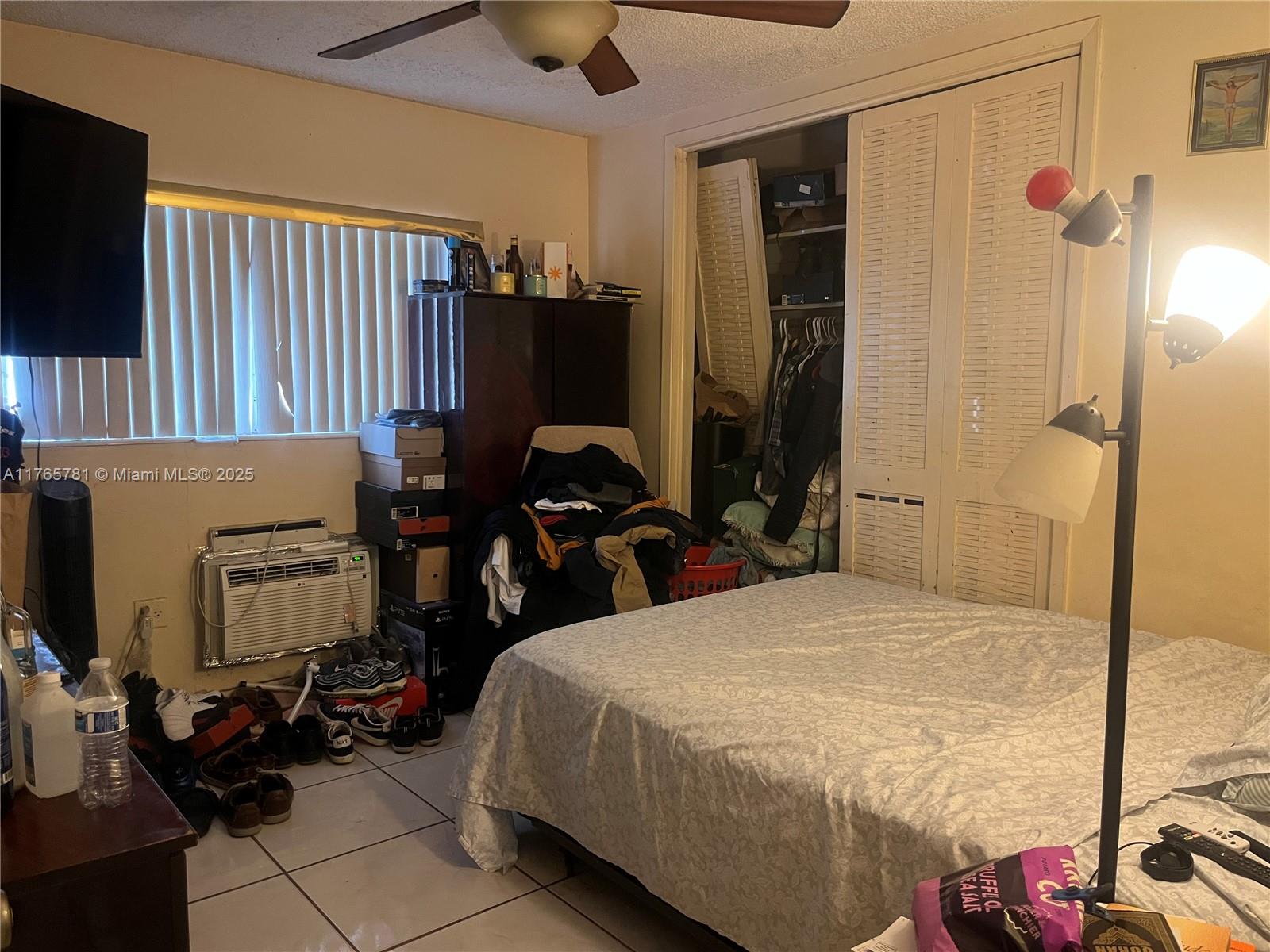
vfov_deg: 53.1
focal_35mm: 26
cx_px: 635
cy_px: 476
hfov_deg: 67.3
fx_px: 954
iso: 400
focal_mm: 5.1
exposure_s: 1/40
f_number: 1.6
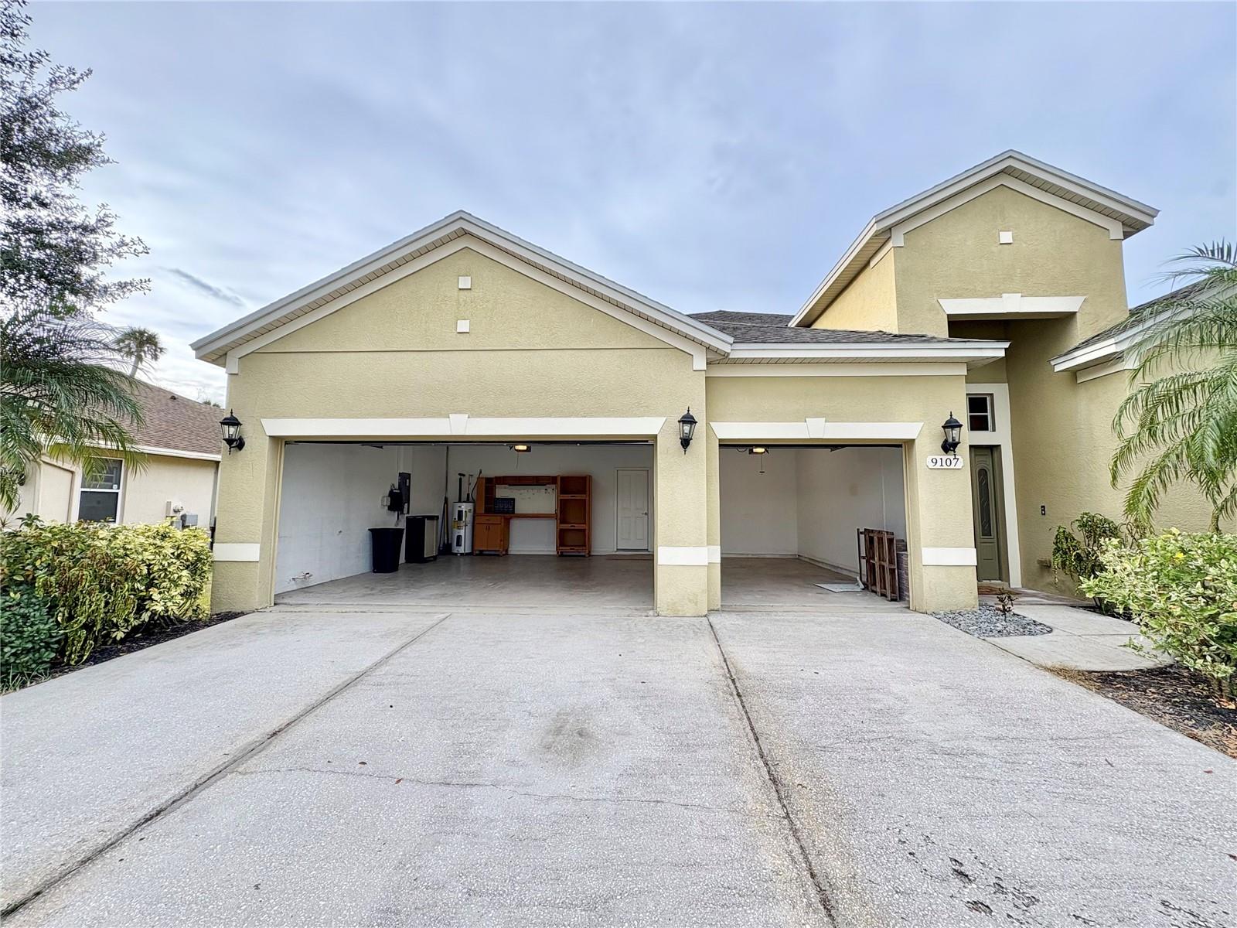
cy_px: 464
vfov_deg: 85.7
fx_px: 500
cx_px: 618
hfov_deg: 102.1
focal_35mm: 14
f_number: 2.2
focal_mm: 2.22
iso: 40
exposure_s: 1/245
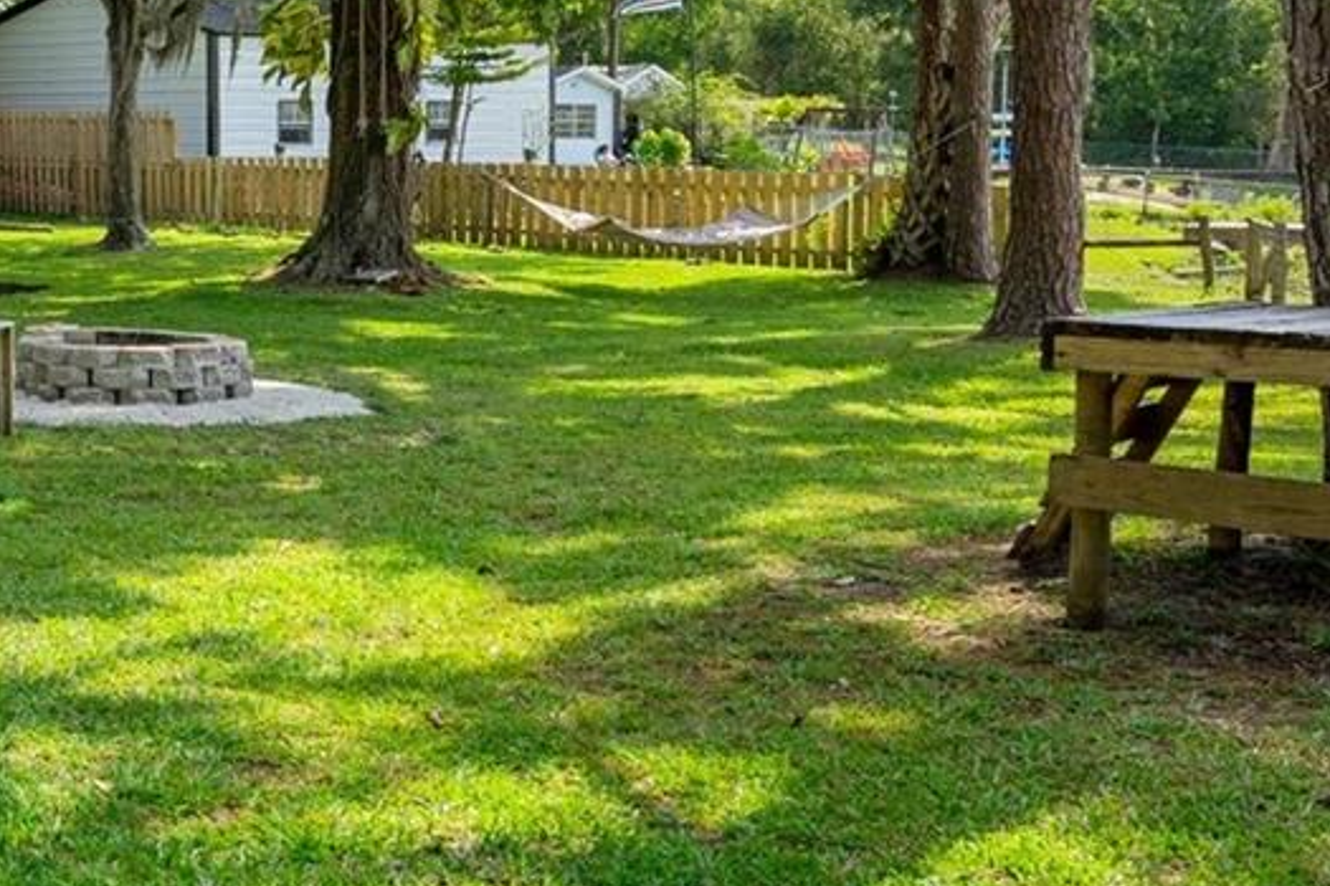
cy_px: 185
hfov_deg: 29.0
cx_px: -208
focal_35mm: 61
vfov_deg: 22.0
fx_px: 2253
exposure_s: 1/200
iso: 400
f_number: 8
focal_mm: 20
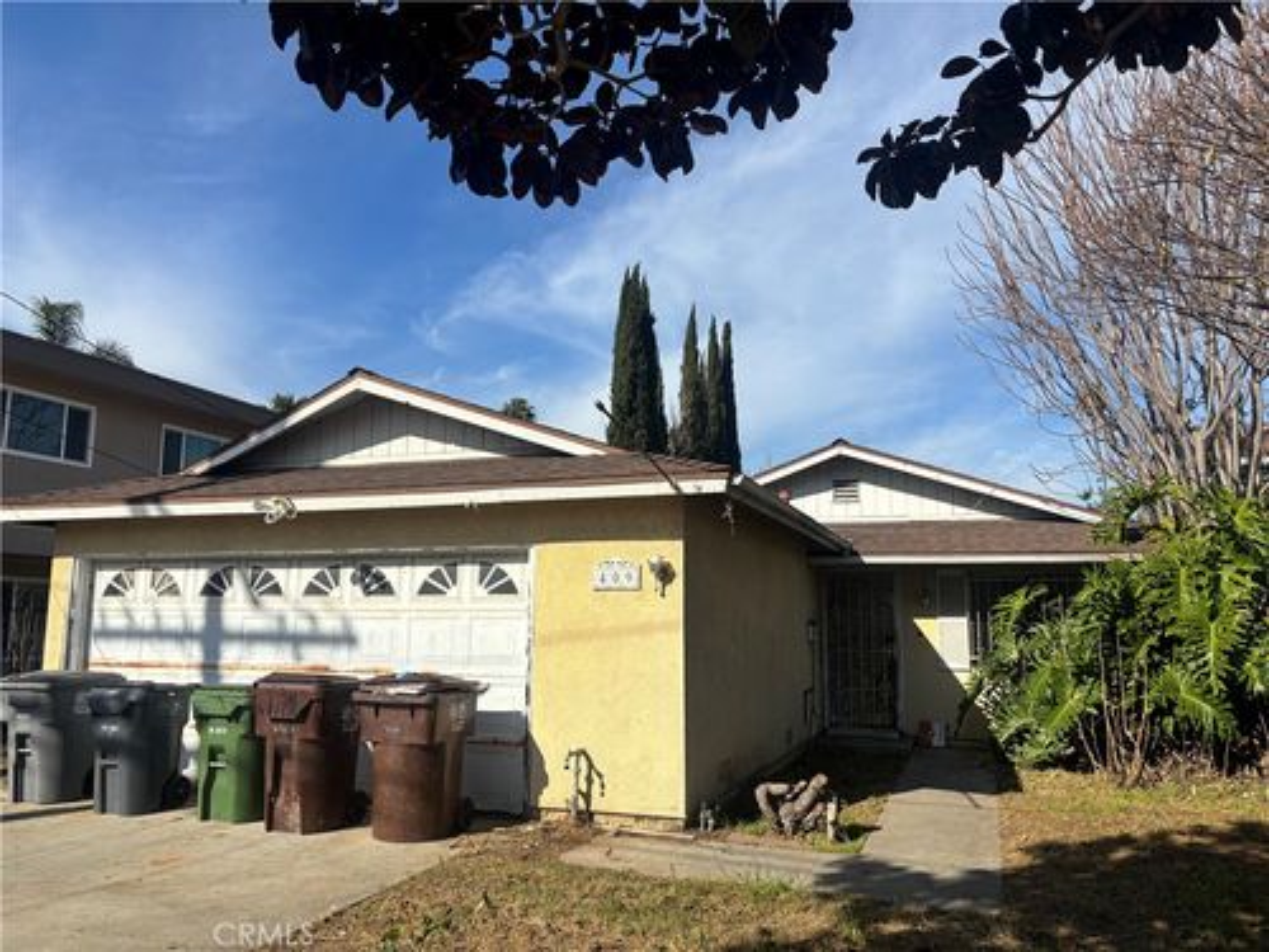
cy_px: 476
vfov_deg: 53.1
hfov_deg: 67.3
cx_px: 634
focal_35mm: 26
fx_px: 953
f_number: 1.6
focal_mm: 5.96
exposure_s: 1/5618
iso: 50
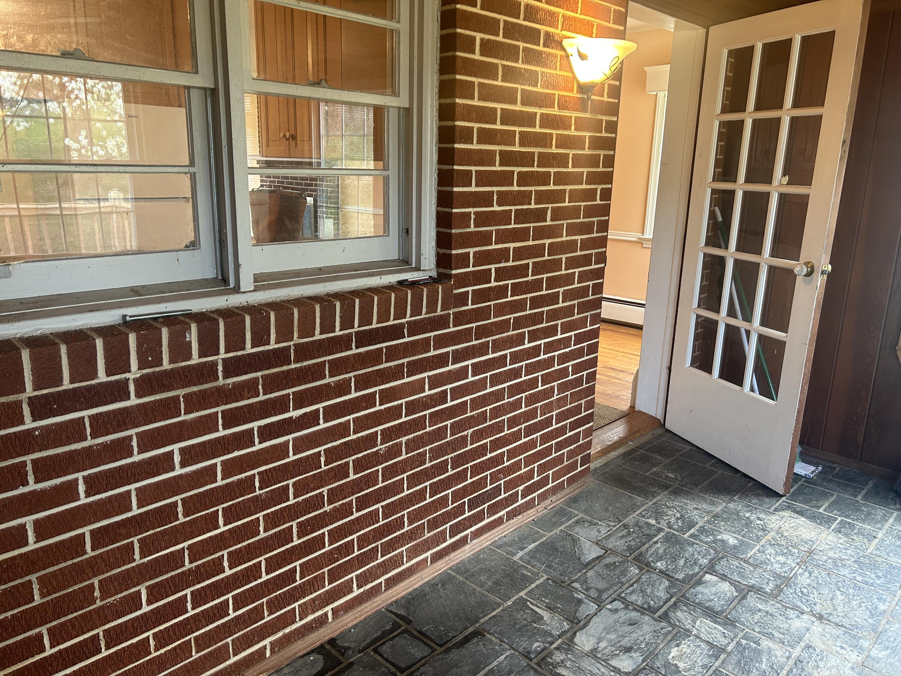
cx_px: 450
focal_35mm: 26
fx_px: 677
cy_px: 338
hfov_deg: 67.3
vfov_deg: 53.1
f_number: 1.5
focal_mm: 5.7
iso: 160
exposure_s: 1/60
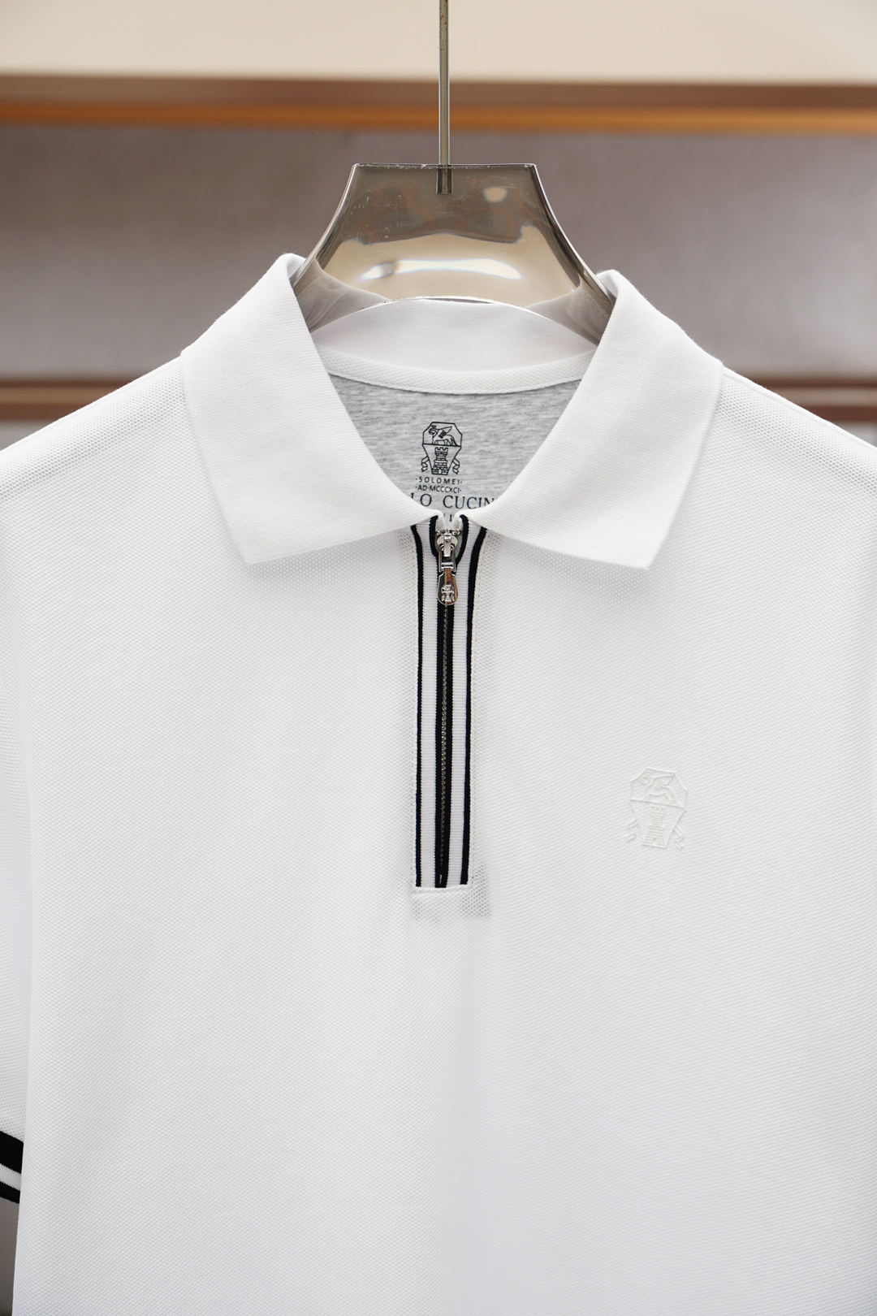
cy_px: 658
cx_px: 438
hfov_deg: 22.1
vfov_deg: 32.6
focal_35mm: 62
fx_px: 2247
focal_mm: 41
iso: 200
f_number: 4
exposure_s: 1/250
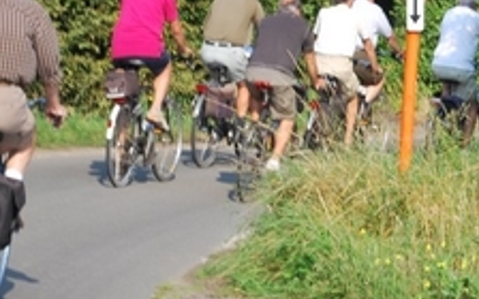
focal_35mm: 225
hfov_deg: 9.3
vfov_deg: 5.8
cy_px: -20
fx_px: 2942
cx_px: 473
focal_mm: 55
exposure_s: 1/160
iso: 100
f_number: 6.3
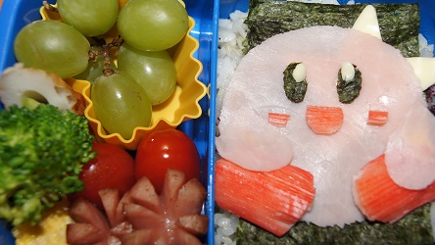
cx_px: 235
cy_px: 125
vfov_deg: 22.7
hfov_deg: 39.1
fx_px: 611
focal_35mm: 53
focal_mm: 30
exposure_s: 1/60
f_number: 5.6
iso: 200
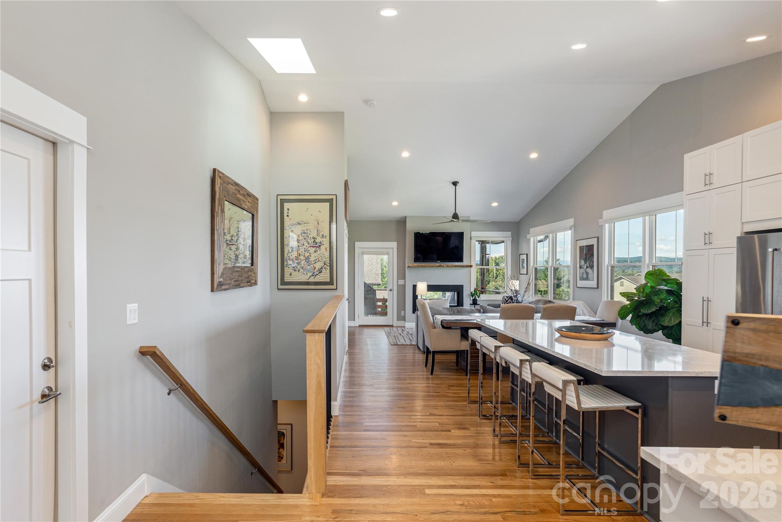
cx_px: 391
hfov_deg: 93.3
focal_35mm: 17
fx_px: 369
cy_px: 261
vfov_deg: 70.5
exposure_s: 1/40
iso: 320
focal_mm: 17
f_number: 8
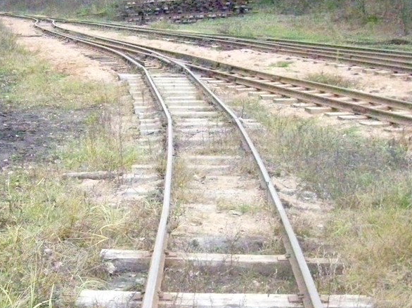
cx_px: 264
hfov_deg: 22.2
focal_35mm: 88
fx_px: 1047
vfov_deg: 16.5
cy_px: 277
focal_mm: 5.7
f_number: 2.9
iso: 800
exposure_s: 1/80
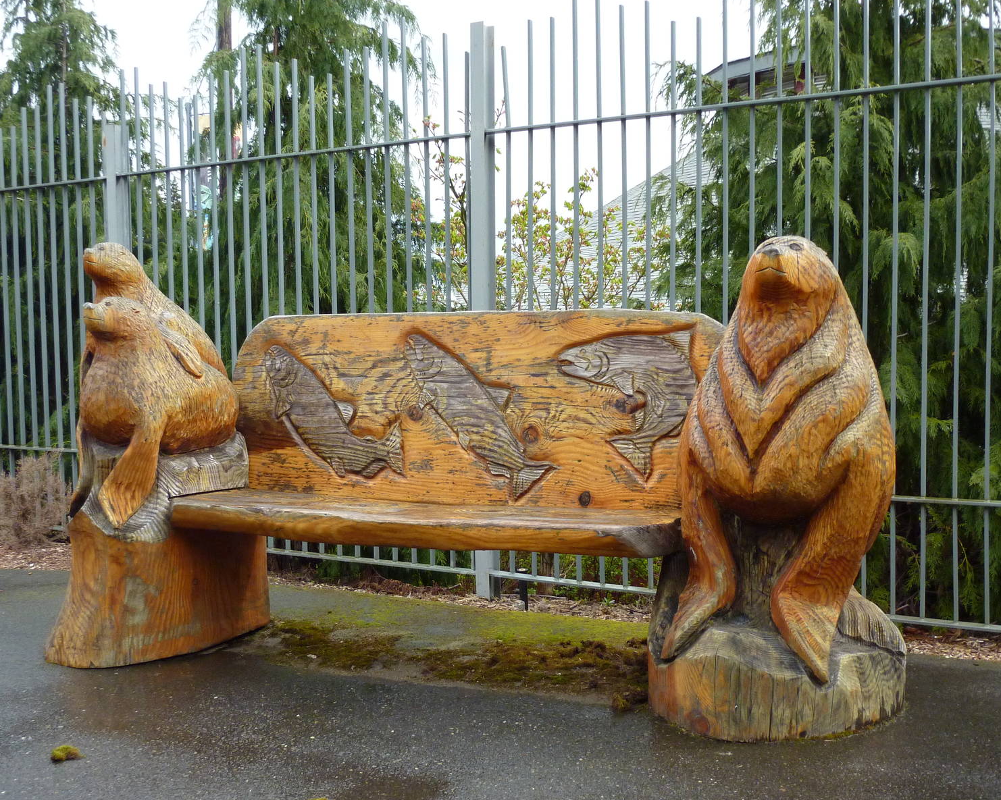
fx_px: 1155
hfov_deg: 46.8
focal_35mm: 39
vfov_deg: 38.2
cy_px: 396
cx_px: 486
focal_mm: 6.1
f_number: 3.6
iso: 250
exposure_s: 1/500
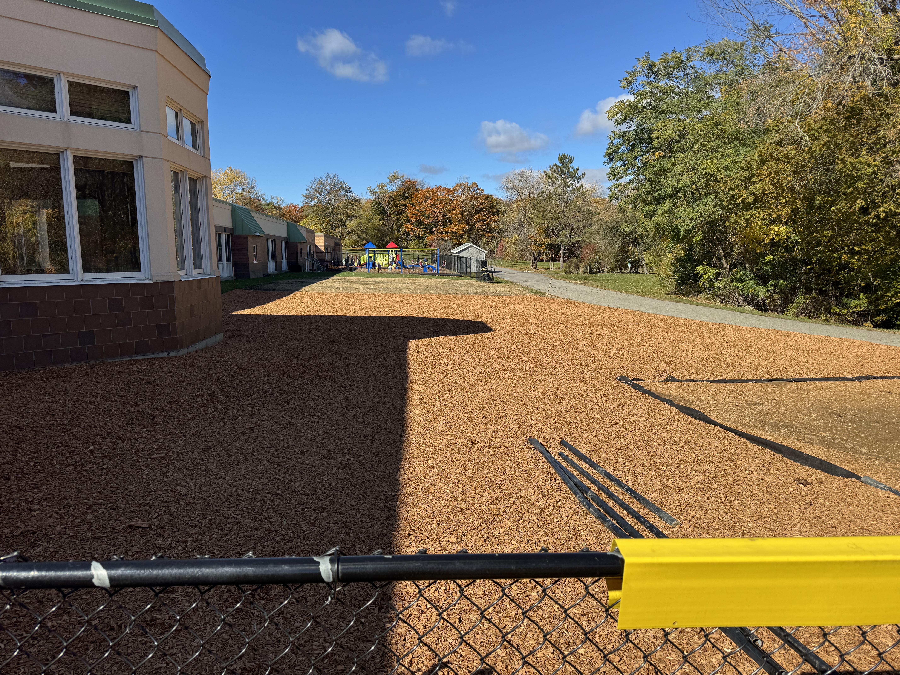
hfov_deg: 71.6
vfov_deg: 56.8
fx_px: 624
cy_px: 338
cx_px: 450
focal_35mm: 24
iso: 80
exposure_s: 1/4608
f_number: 1.78
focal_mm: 6.76
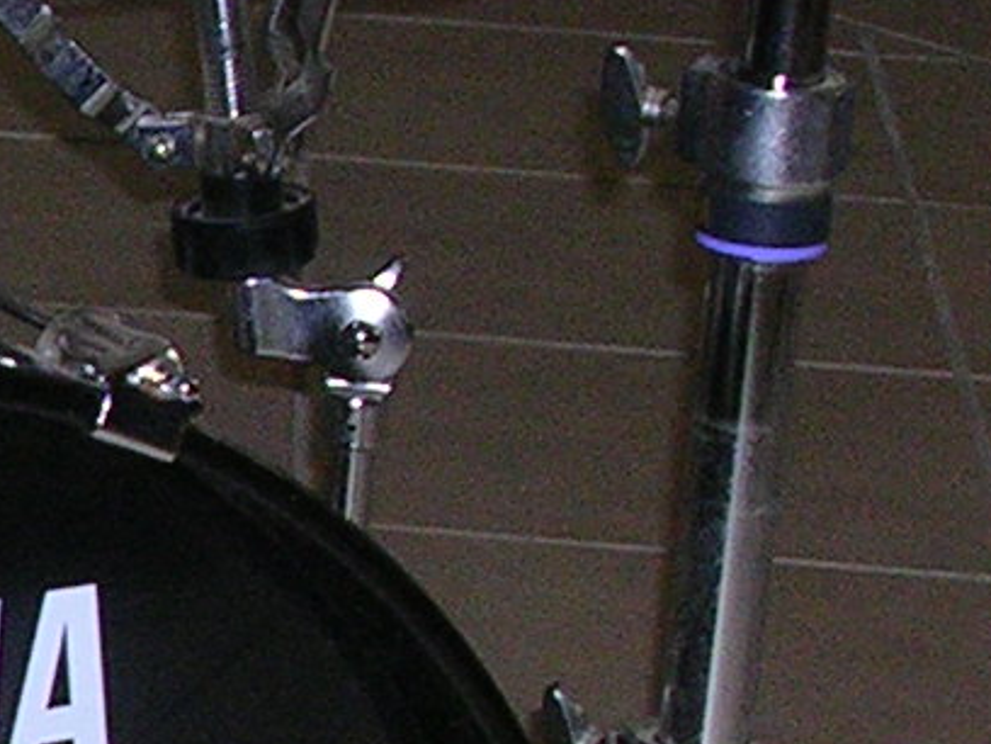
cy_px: 793
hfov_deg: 7.2
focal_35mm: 266
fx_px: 7615
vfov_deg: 5.6
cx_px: -1032
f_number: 3.2
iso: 123
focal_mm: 8
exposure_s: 1/60.1
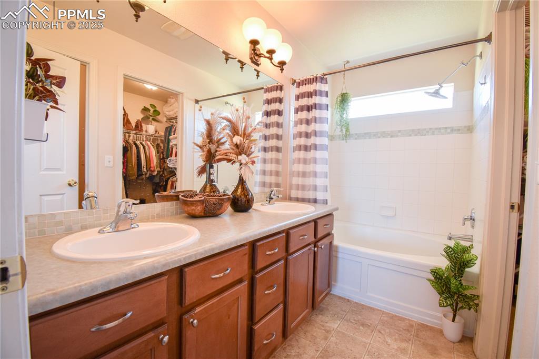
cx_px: 270
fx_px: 224
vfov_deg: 77.3
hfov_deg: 100.4
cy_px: 180
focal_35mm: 15
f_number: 8
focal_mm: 10
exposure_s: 1/8
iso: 320
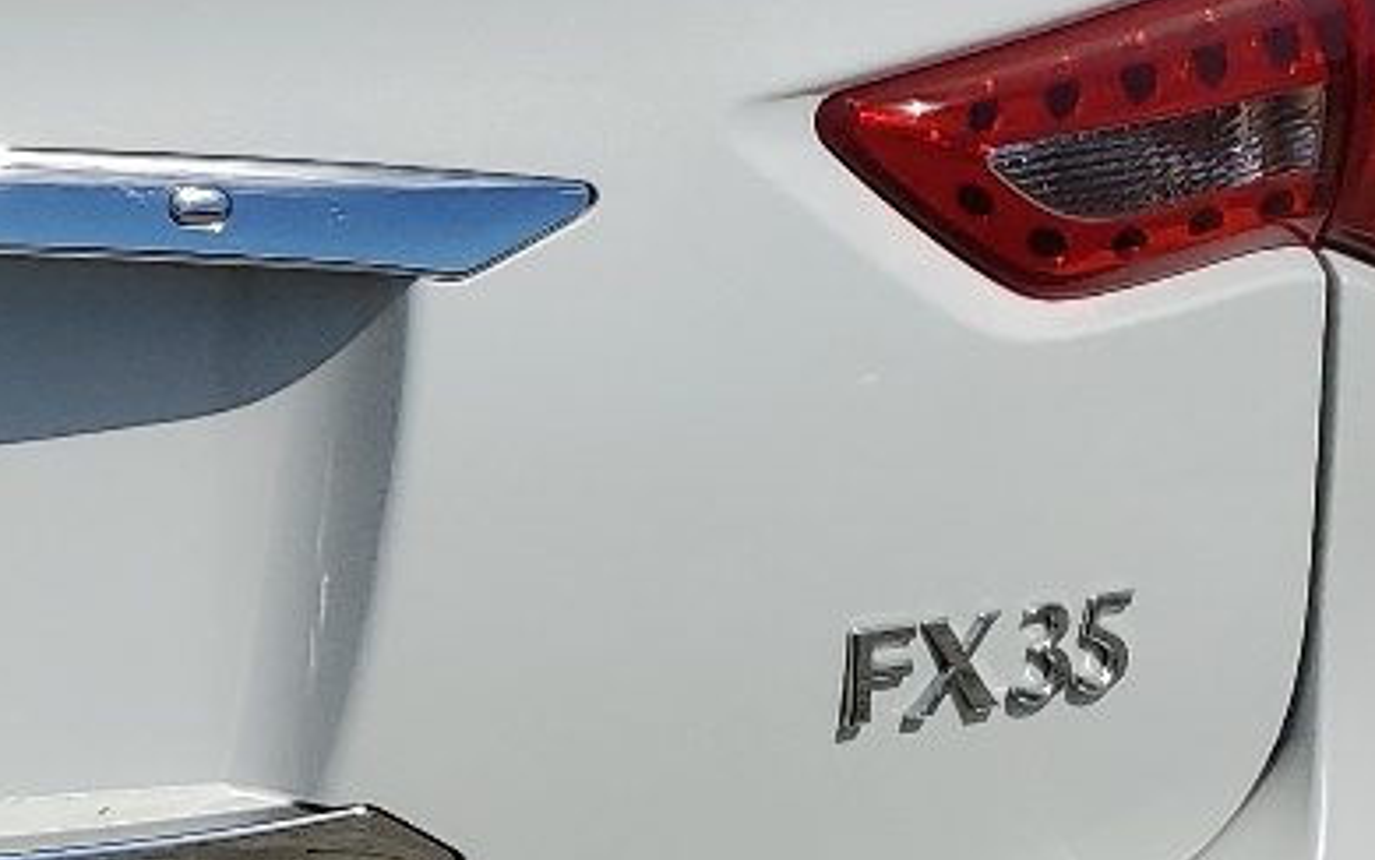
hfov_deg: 16.9
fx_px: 4236
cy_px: 74
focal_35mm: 113
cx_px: -638
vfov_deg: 11.5
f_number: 1.5
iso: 51
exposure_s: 1/10000
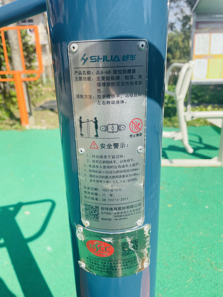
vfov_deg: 67.3
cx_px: 112
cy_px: 148
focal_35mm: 26
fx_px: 223
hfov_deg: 53.1
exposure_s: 1/2618
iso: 32
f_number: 1.6
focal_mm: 4.2
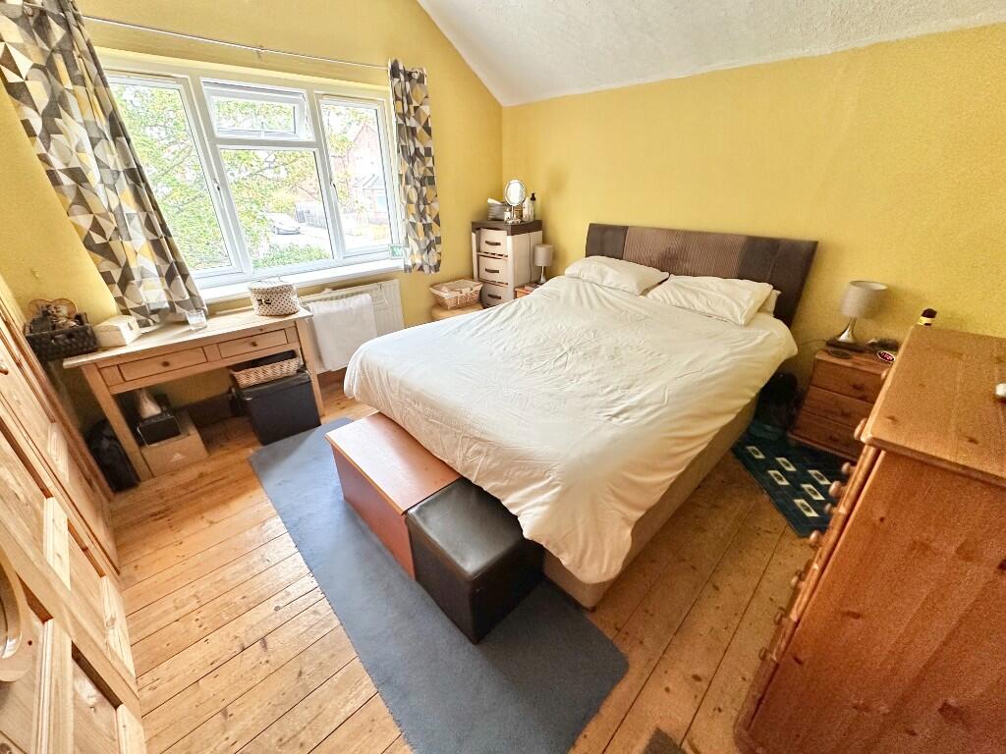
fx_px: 407
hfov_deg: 102.1
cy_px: 377
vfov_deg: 85.7
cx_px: 503
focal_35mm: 14
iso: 320
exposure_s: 1/66
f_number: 2.2
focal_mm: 2.22
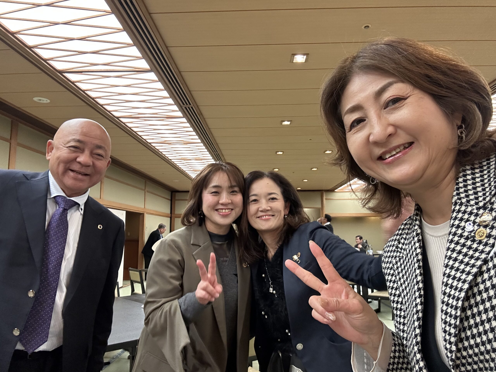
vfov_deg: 58.9
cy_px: 186
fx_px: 330
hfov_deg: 73.9
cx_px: 248
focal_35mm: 23
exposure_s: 1/60
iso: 200
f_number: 1.9
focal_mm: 2.69
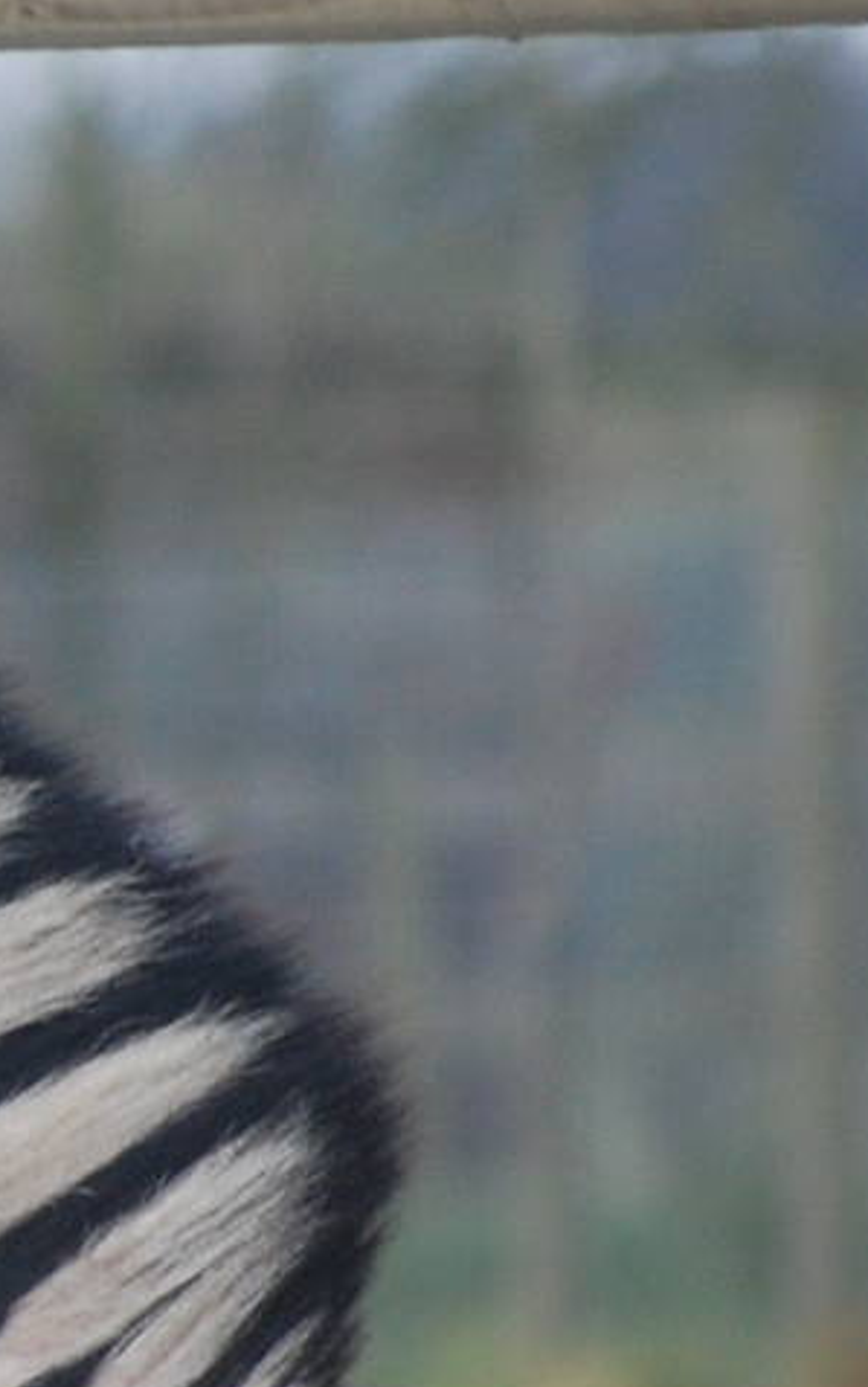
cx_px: -807
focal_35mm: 1023
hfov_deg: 1.3
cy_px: 1071
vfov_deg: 2.1
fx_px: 38697
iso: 800
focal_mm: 200
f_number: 5.6
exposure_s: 1/160
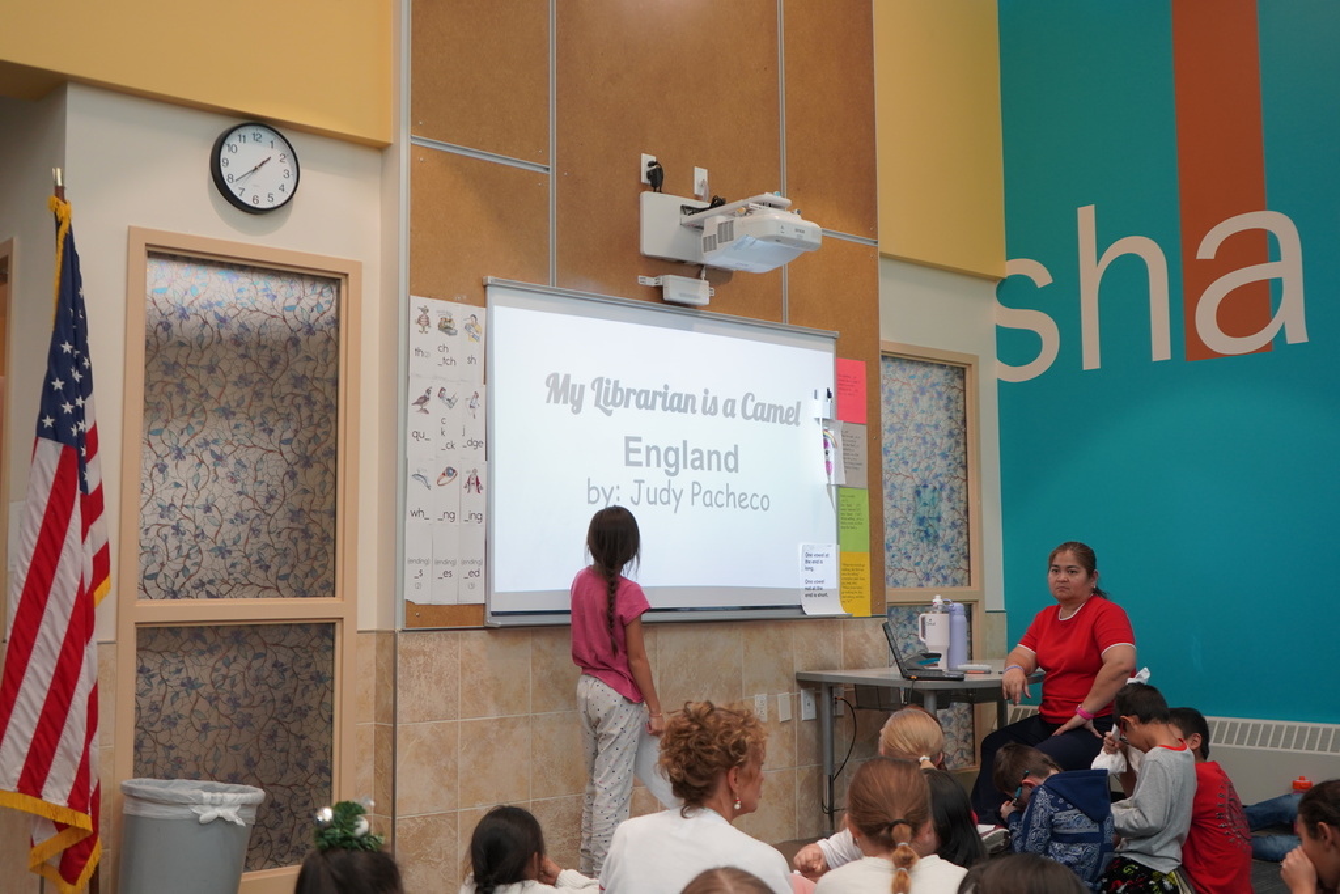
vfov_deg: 35.1
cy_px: 447
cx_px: 670
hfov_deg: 50.7
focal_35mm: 38
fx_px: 1415
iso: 1250
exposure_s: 1/160
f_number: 4
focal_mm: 38
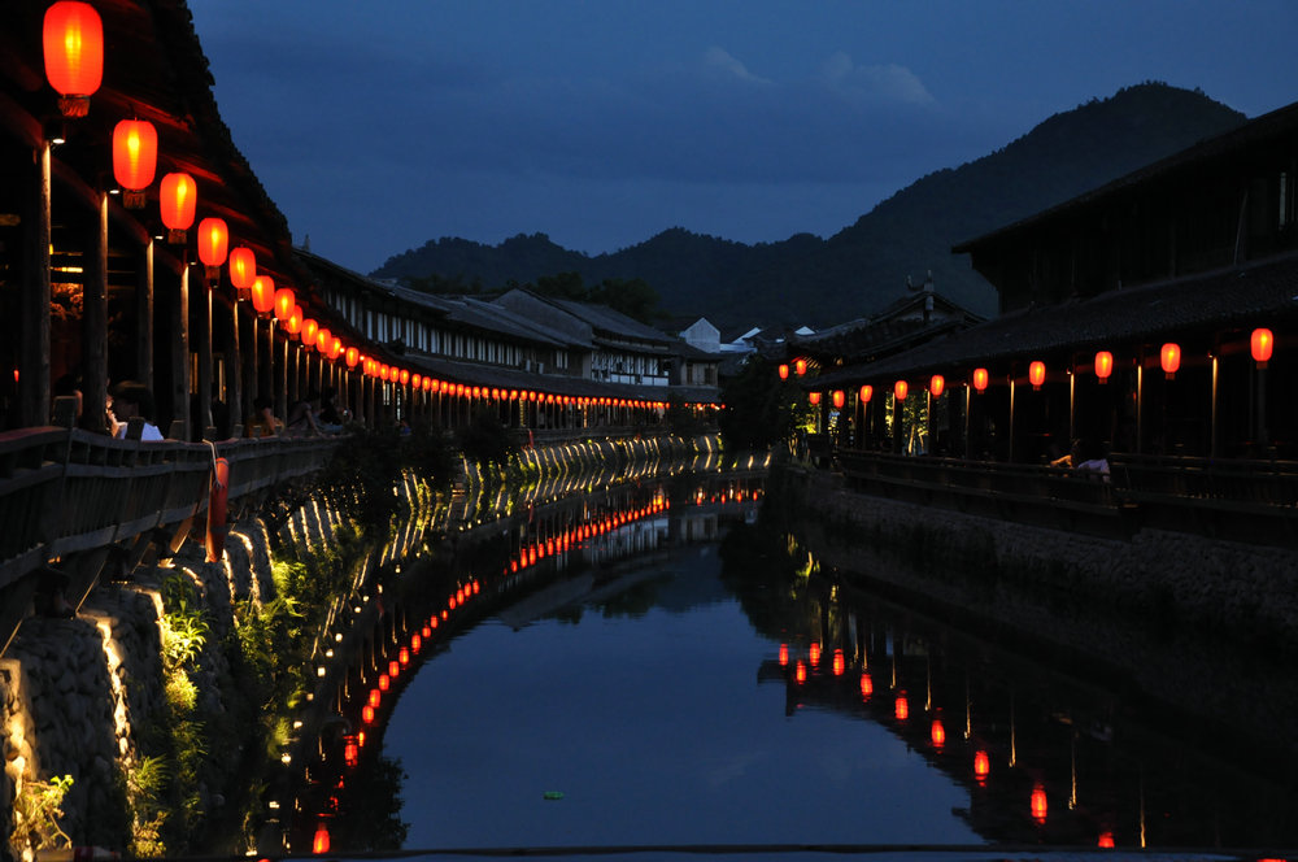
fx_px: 2593
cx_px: 649
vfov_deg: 18.9
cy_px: 431
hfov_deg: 28.1
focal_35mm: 72
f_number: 6.3
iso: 800
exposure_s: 1/30
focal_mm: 48
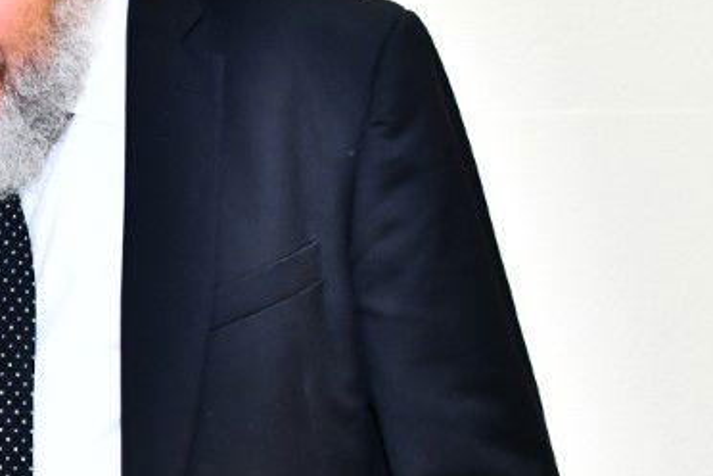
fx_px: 2456
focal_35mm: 124
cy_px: 188
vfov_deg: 11.1
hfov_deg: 15.7
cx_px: -199
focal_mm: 40
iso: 1000
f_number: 5.6
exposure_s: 1/100
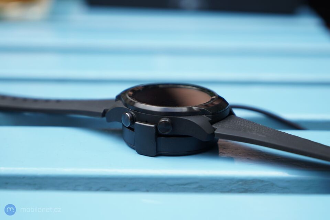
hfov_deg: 28.8
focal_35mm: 70
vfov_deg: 19.5
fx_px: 642
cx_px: 165
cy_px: 110
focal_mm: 70
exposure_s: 1/160
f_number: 4
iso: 100
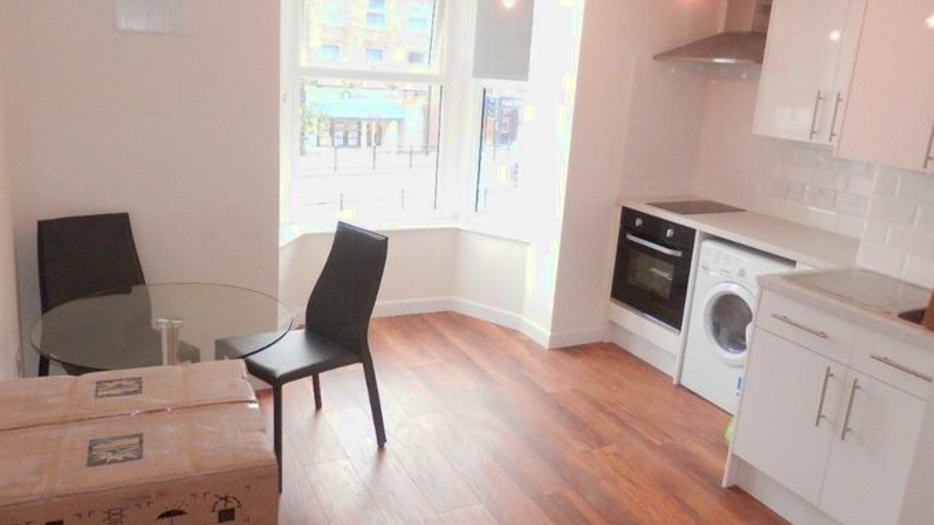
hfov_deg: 67.9
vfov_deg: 41.5
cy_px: 241
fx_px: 693
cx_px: 472
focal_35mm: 28
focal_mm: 4.5
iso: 500
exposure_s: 1/125
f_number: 3
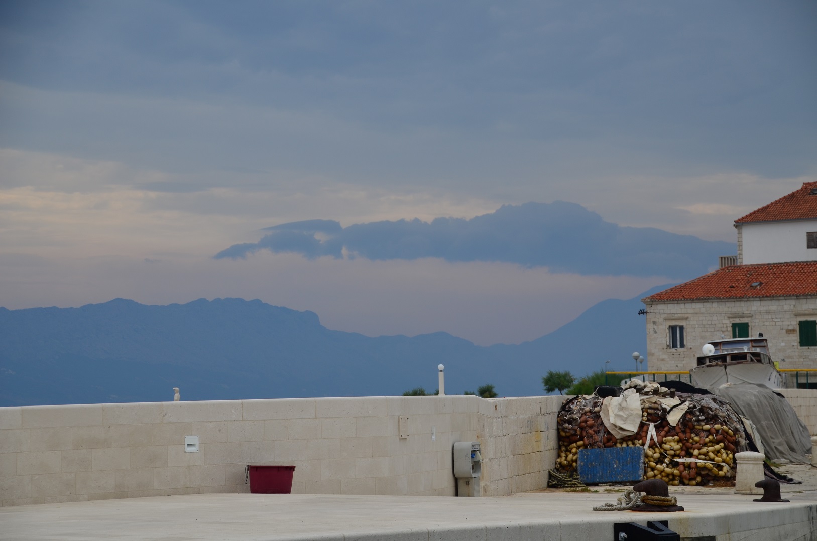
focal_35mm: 117
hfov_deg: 17.5
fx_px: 2650
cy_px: 270
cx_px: 408
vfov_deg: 11.7
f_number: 5.6
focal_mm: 78
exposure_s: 1/500
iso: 100
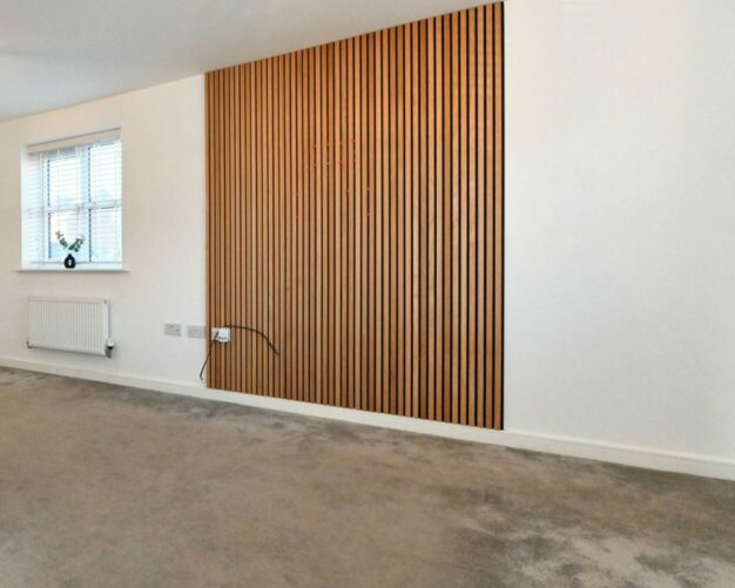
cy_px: 271
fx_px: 500
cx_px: 188
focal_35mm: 23
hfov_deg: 68.1
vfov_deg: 60.8
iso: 6400
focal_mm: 15
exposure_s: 1/200
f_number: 10
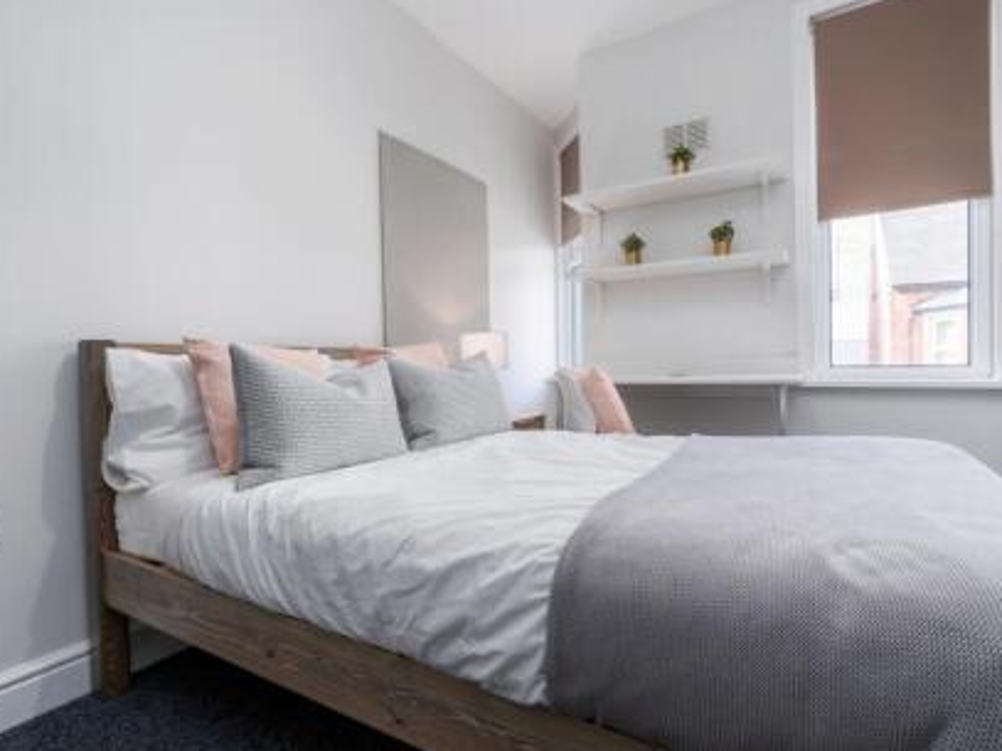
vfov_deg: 71.6
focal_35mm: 18
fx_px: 521
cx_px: 490
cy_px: 378
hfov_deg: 87.8
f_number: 7.1
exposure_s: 1/200
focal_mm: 16
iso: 320
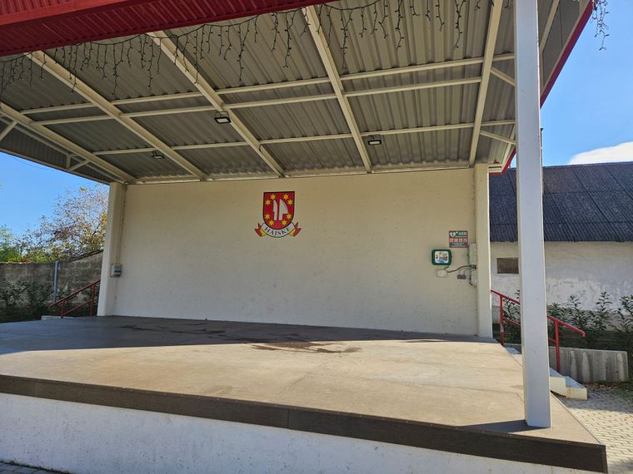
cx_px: 316
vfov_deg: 58.9
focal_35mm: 23
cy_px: 237
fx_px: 421
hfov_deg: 73.9
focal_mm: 5.4
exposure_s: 1/1084
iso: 50
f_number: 1.8
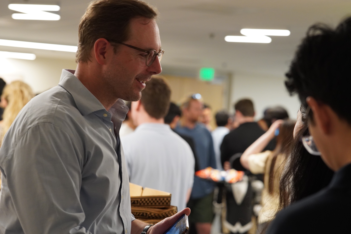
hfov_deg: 18.2
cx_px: 176
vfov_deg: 12.2
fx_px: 1097
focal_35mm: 112
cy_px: 117
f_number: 3.5
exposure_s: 1/160
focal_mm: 75
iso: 1600
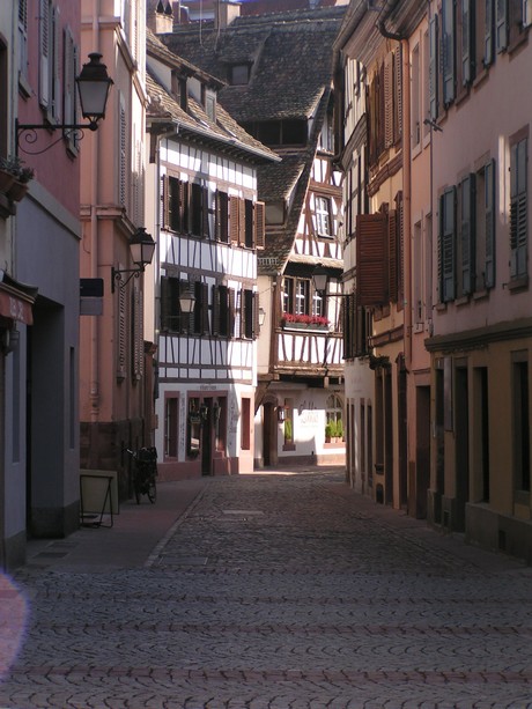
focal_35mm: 119
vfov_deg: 16.5
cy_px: 354
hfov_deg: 12.5
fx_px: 2438
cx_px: 266
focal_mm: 18.2
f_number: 5
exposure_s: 1/200
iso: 50
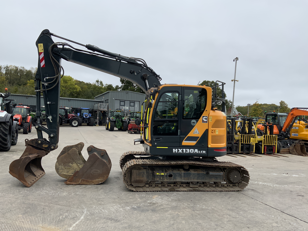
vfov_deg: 48.2
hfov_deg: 61.7
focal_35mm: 29
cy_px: 116
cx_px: 154
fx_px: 258
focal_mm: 3
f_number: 1.8
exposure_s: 1/568
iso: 16
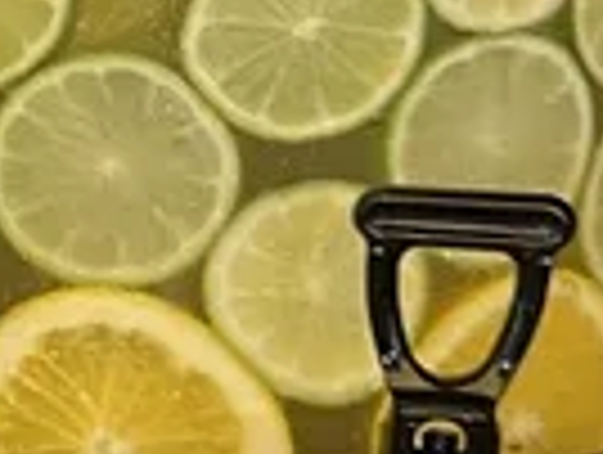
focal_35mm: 195
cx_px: -1256
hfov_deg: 8.4
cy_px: 364
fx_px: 3403
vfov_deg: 7.6
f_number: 1.5
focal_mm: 5.7
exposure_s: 1/58
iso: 125
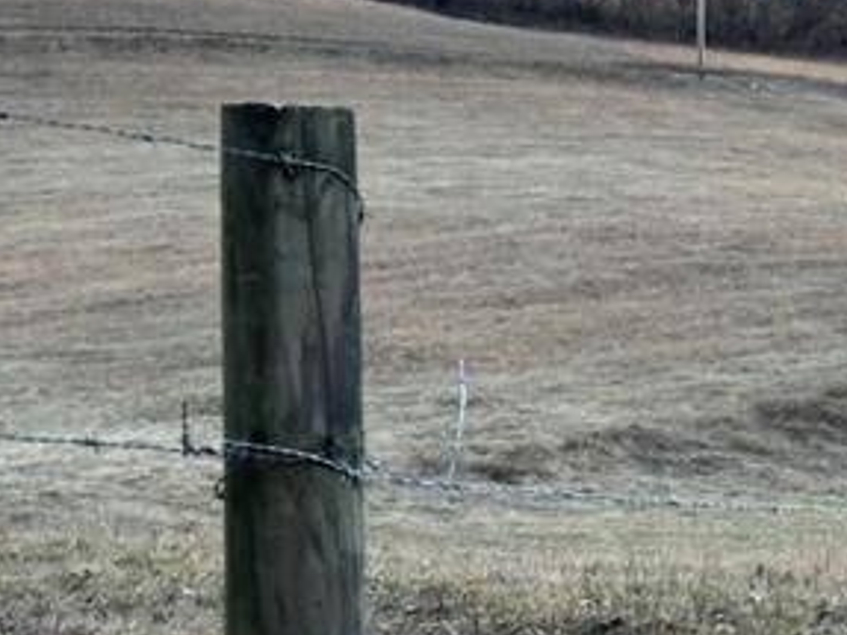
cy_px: 431
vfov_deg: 13.8
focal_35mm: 107
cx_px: 817
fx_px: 2617
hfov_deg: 18.0
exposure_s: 1/33
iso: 400
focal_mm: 6.86
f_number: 1.78
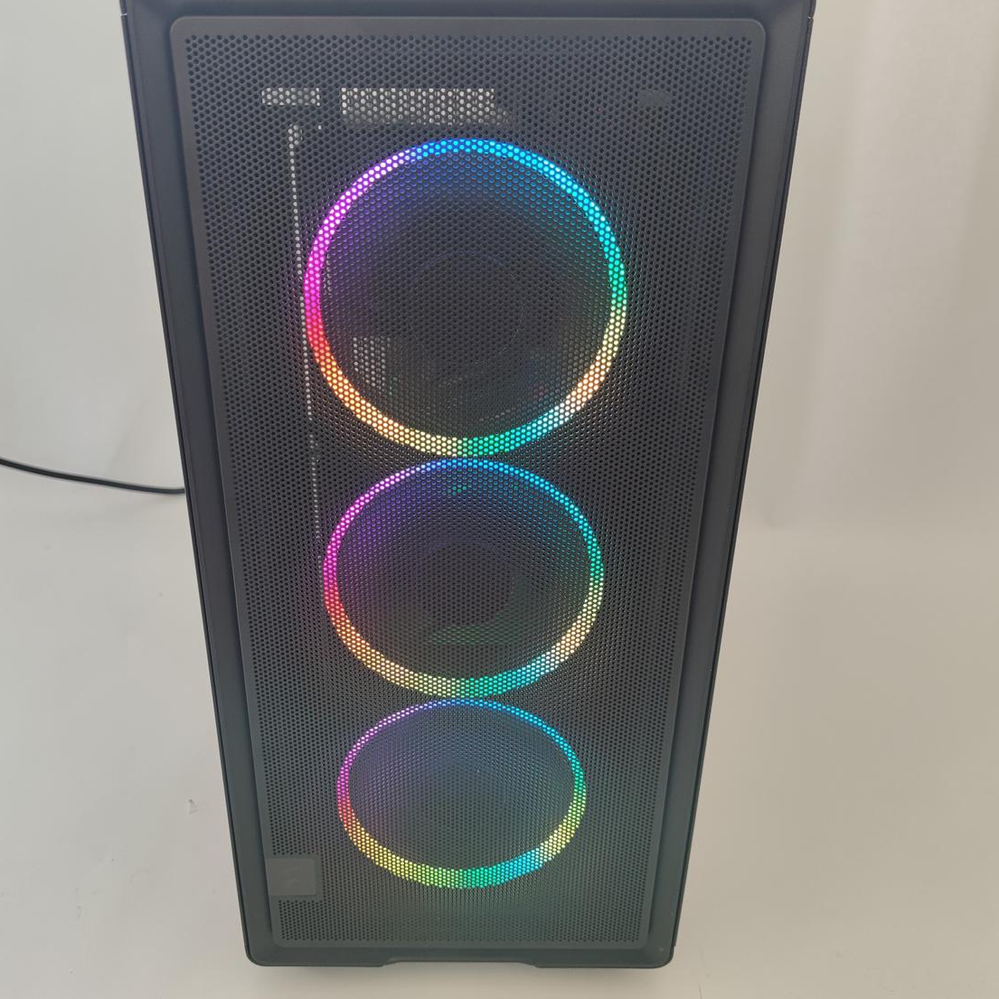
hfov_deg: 54.0
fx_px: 980
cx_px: 465
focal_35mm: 30
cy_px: 492
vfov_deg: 54.0
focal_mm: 6.78
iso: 261
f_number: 1.85
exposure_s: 1/50
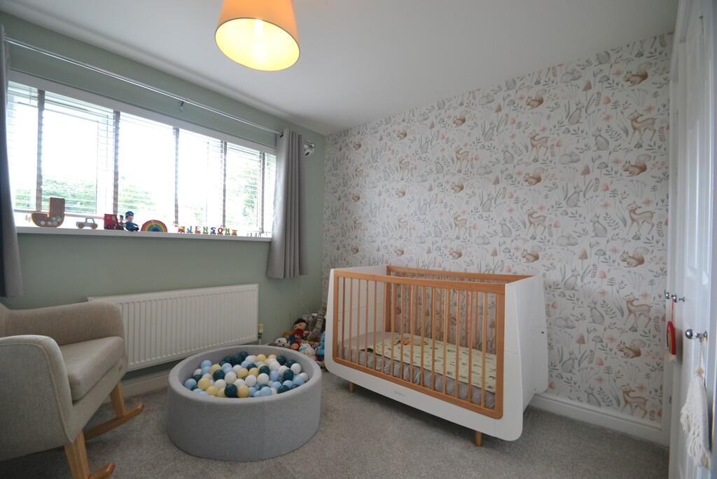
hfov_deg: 100.4
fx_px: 299
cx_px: 358
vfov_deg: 77.3
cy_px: 240
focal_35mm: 15
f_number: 3.5
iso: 400
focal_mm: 10
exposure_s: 1/60
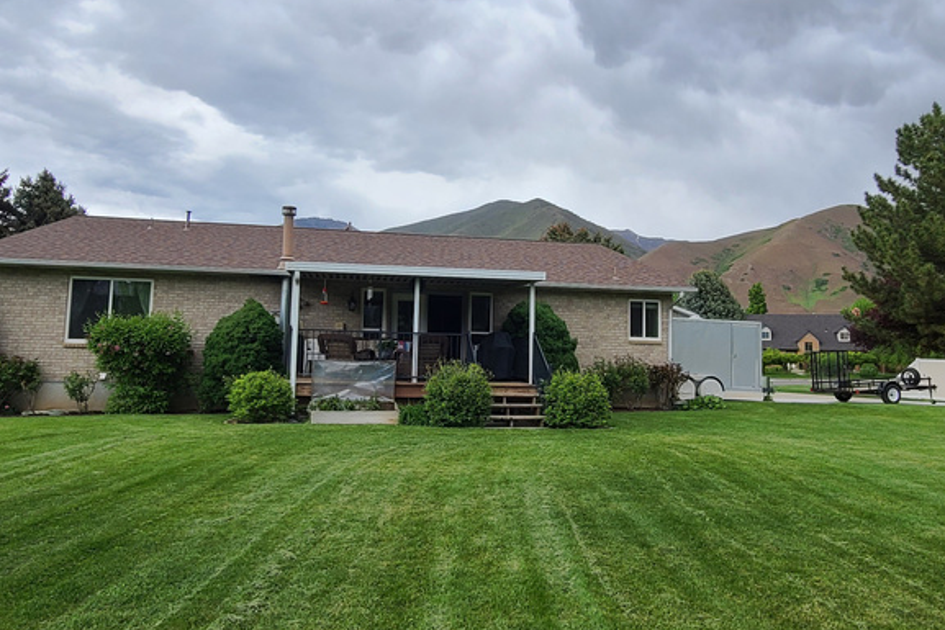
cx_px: 459
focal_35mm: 24
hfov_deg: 73.7
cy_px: 304
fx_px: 630
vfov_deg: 53.2
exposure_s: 1/621
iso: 64
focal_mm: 2.2
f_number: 2.2
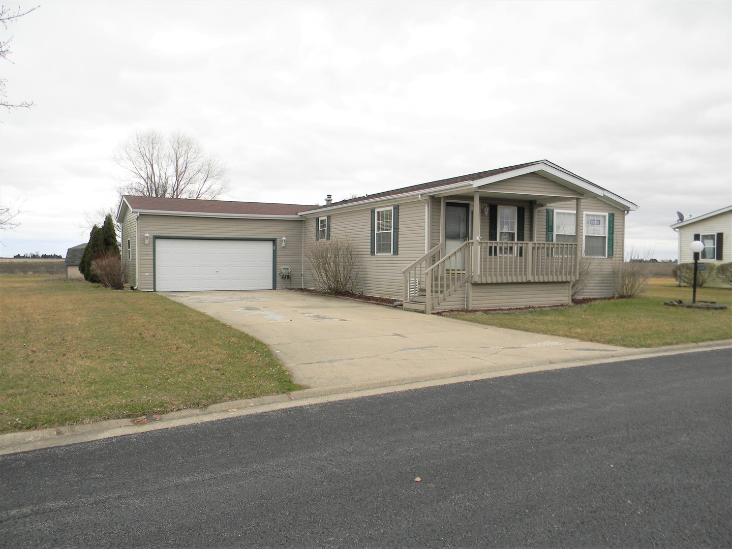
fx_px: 592
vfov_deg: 49.7
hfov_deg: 63.4
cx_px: 366
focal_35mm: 28
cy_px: 274
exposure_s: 1/283
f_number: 3.5
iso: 80
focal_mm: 5
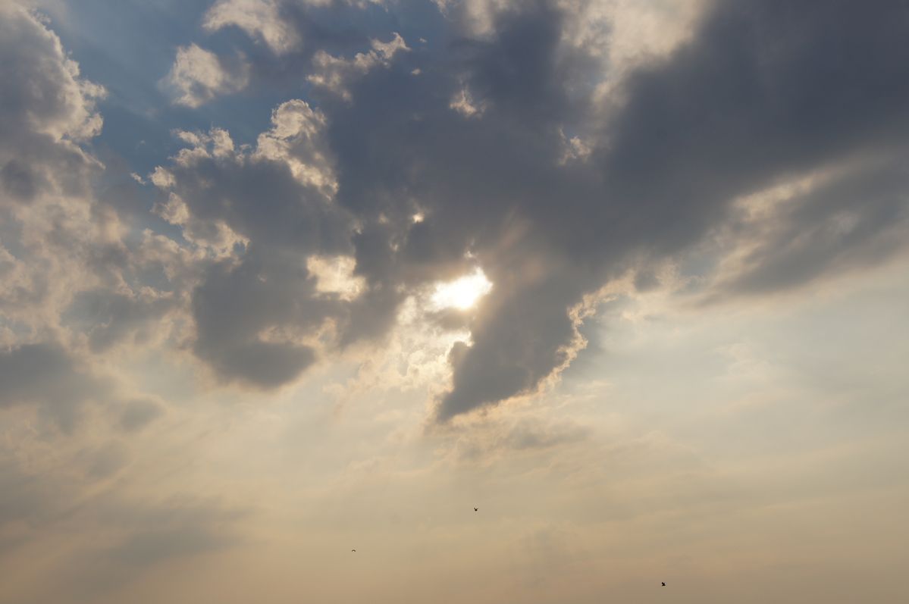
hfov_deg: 37.9
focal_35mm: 52
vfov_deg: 25.7
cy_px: 302
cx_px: 454
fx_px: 1324
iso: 100
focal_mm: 35
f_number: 13
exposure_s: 1/640
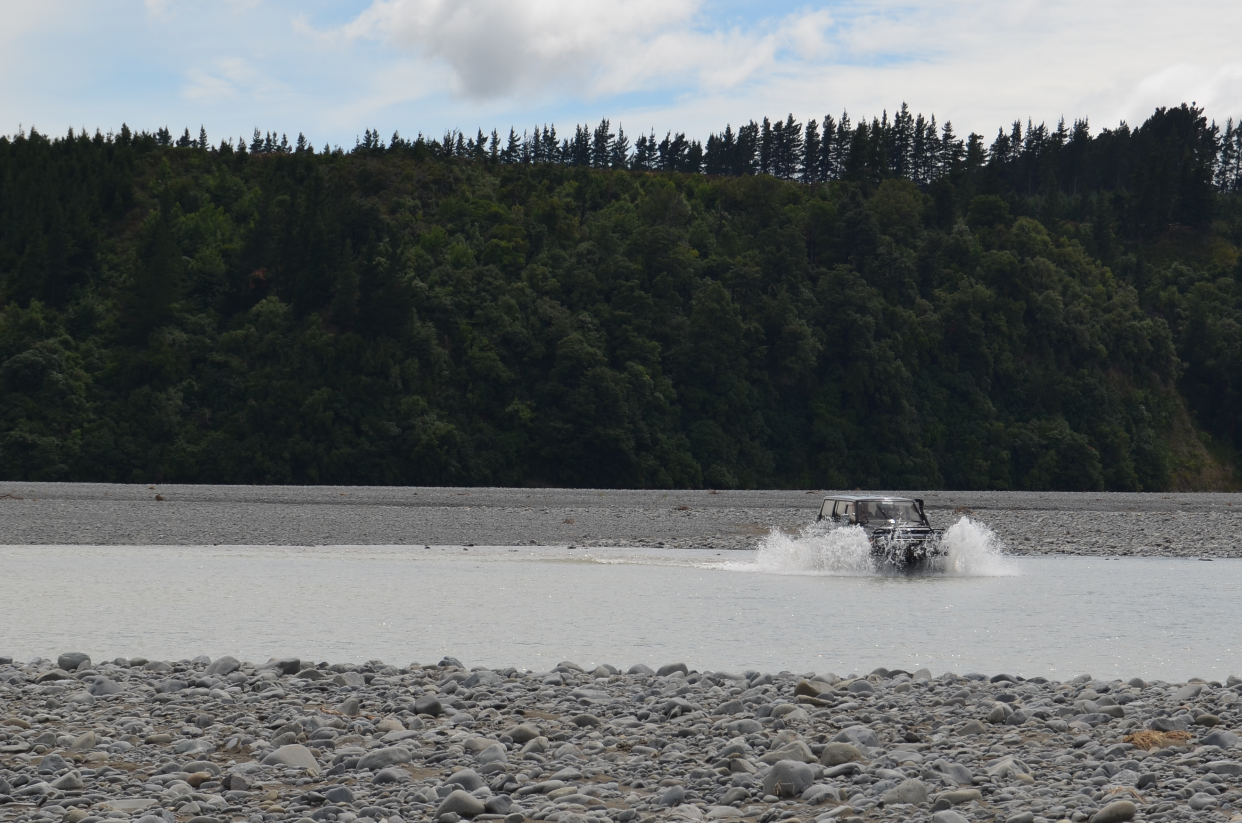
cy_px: 474
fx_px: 3984
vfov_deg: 11.8
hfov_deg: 17.7
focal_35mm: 116
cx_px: 824
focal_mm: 55
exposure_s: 1/320
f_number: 9
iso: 100
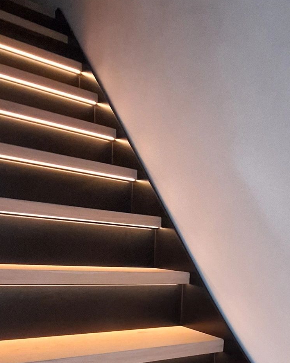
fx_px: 376
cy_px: 327
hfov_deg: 41.2
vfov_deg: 46.5
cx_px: 212
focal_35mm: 35
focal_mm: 1.74
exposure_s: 1/20
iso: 640
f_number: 2.2
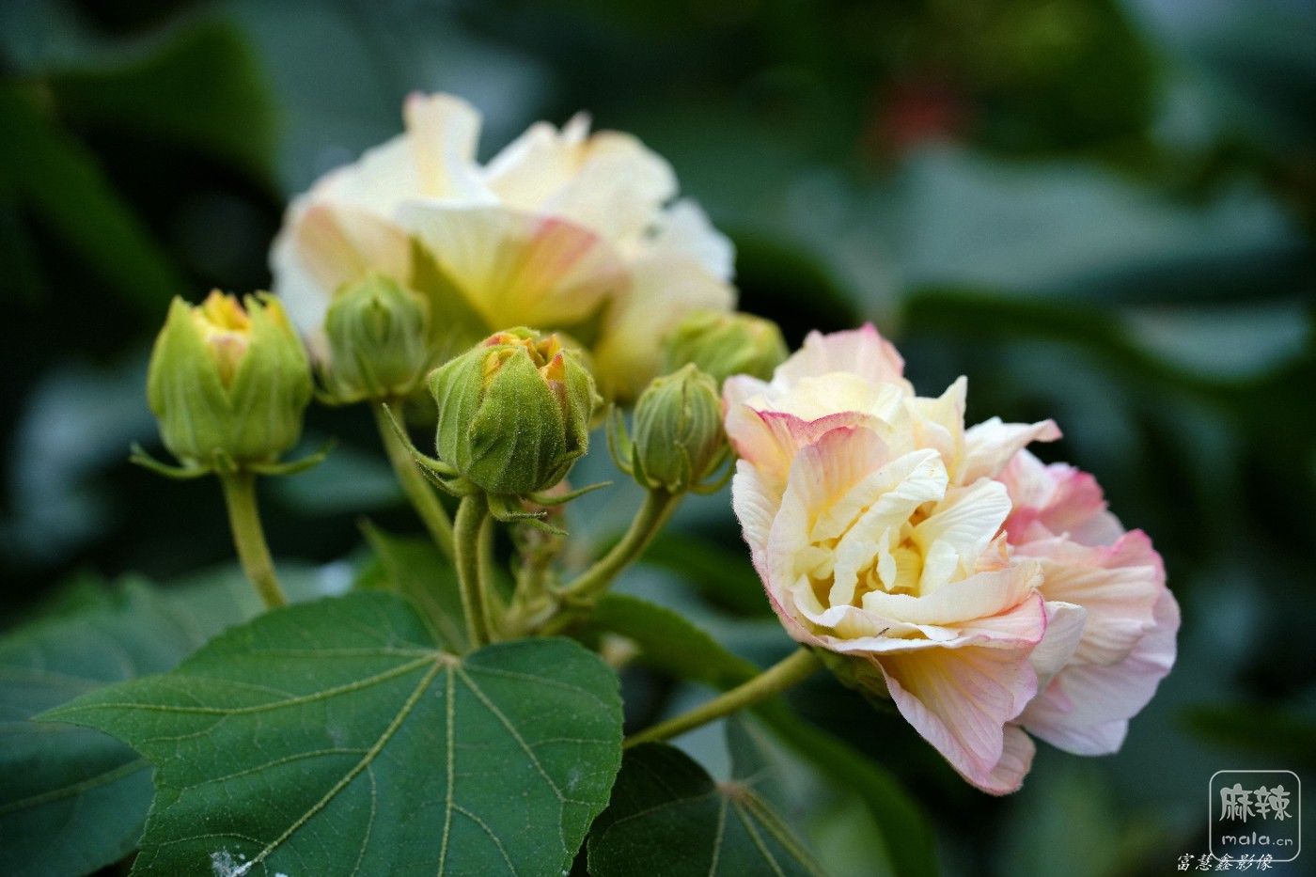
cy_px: 438
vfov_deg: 11.0
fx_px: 4569
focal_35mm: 125
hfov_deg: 16.4
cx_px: 658
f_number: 5.6
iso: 100
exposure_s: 1/80
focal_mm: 125
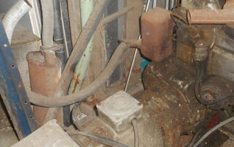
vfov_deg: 31.6
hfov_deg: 49.0
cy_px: 103
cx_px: 141
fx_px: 255
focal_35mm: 40
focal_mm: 4.5
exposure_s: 1/25
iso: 280
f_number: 3.7
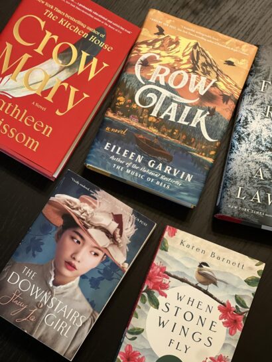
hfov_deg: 19.2
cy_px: 181
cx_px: 136
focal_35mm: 77
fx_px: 805
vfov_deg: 25.3
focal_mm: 9
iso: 250
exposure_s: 1/40
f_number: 2.8
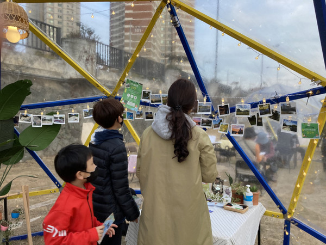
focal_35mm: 28
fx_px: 264
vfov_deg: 49.7
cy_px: 122
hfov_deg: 63.4
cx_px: 163
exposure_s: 1/101
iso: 80
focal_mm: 3.99
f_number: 1.8
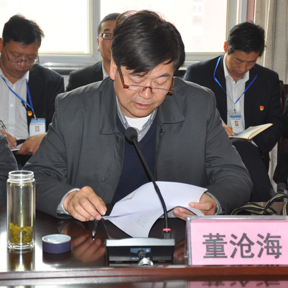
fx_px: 875
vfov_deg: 18.7
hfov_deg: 18.7
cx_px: 147
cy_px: 143
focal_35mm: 93
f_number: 4.8
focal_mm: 48
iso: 400
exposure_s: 1/60
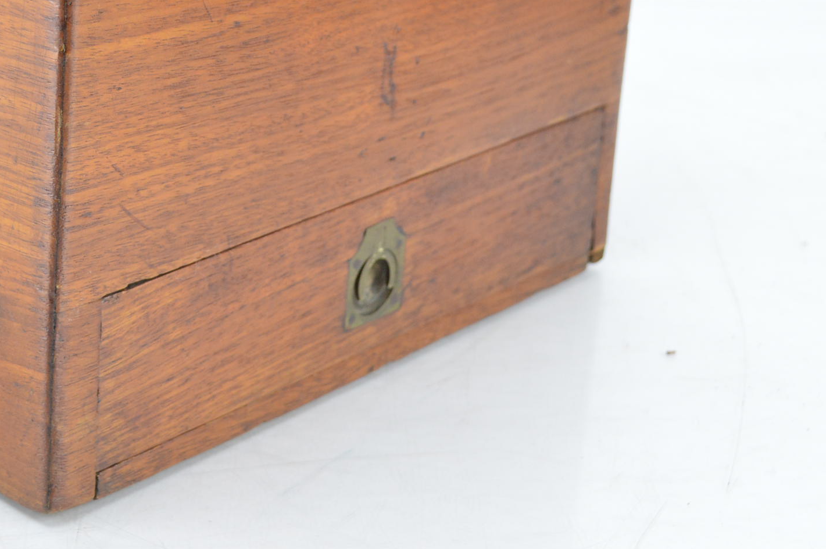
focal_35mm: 92
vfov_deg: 14.5
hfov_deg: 21.7
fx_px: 2110
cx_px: 110
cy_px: -31
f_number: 6.3
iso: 800
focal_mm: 29
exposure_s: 1/60
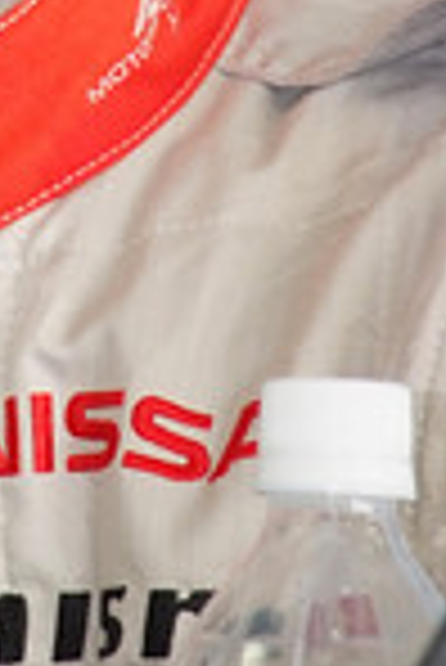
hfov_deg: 1.7
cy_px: -86
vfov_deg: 2.6
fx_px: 14924
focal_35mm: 805
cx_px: -273
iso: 800
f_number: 11
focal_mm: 165
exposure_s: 1/60
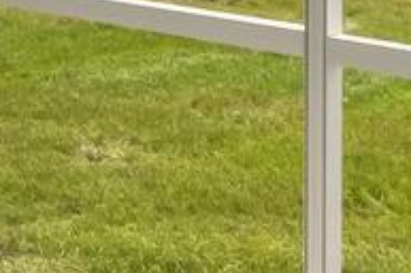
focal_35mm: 127
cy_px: -221
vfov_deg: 10.1
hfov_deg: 15.7
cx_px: -49
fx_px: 1447
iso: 320
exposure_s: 1/500
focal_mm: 17
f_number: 10
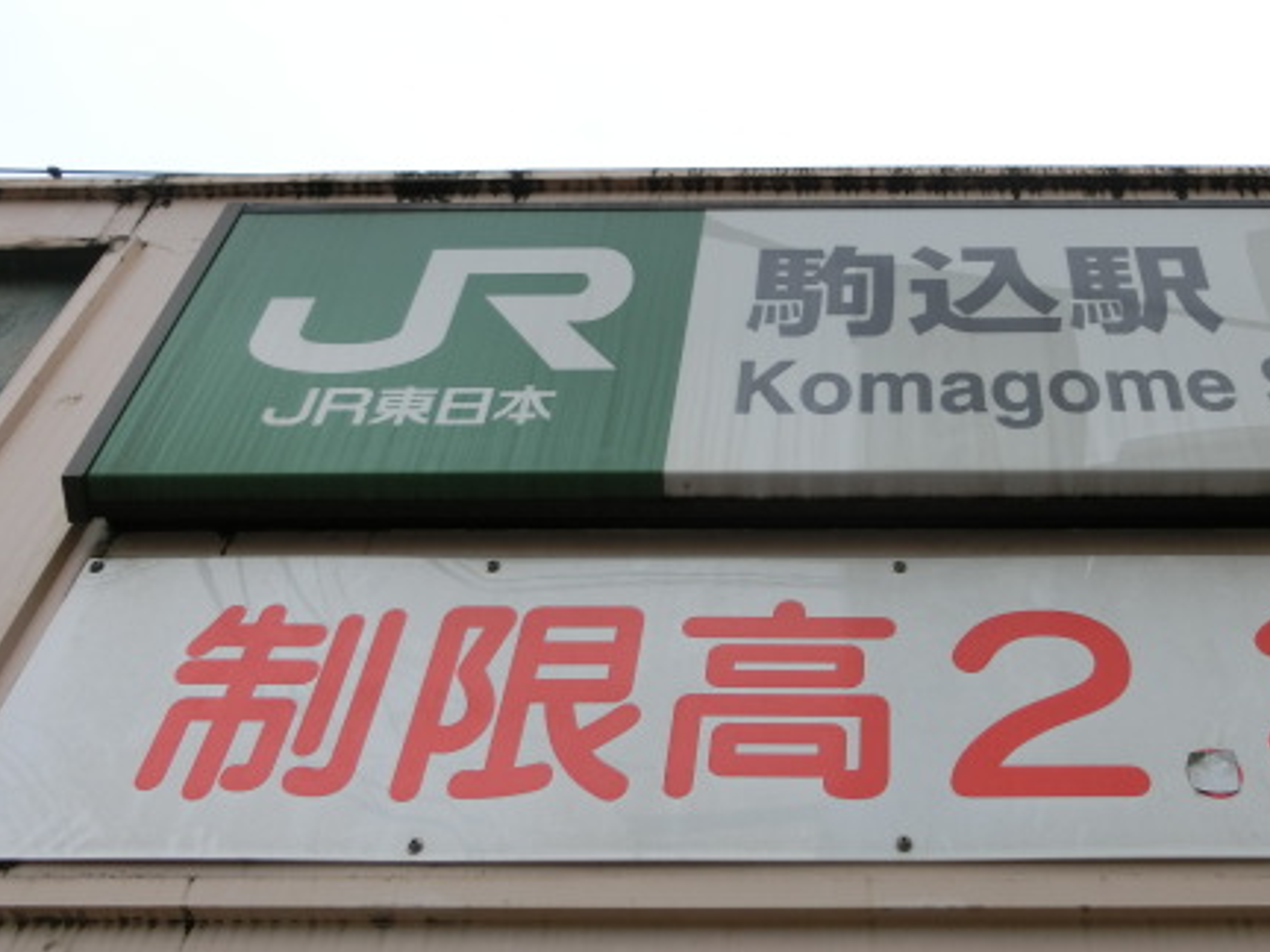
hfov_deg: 48.9
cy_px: 414
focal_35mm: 37
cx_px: 885
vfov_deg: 38.6
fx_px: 1357
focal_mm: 4.5
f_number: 3.5
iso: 80
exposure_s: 1/200
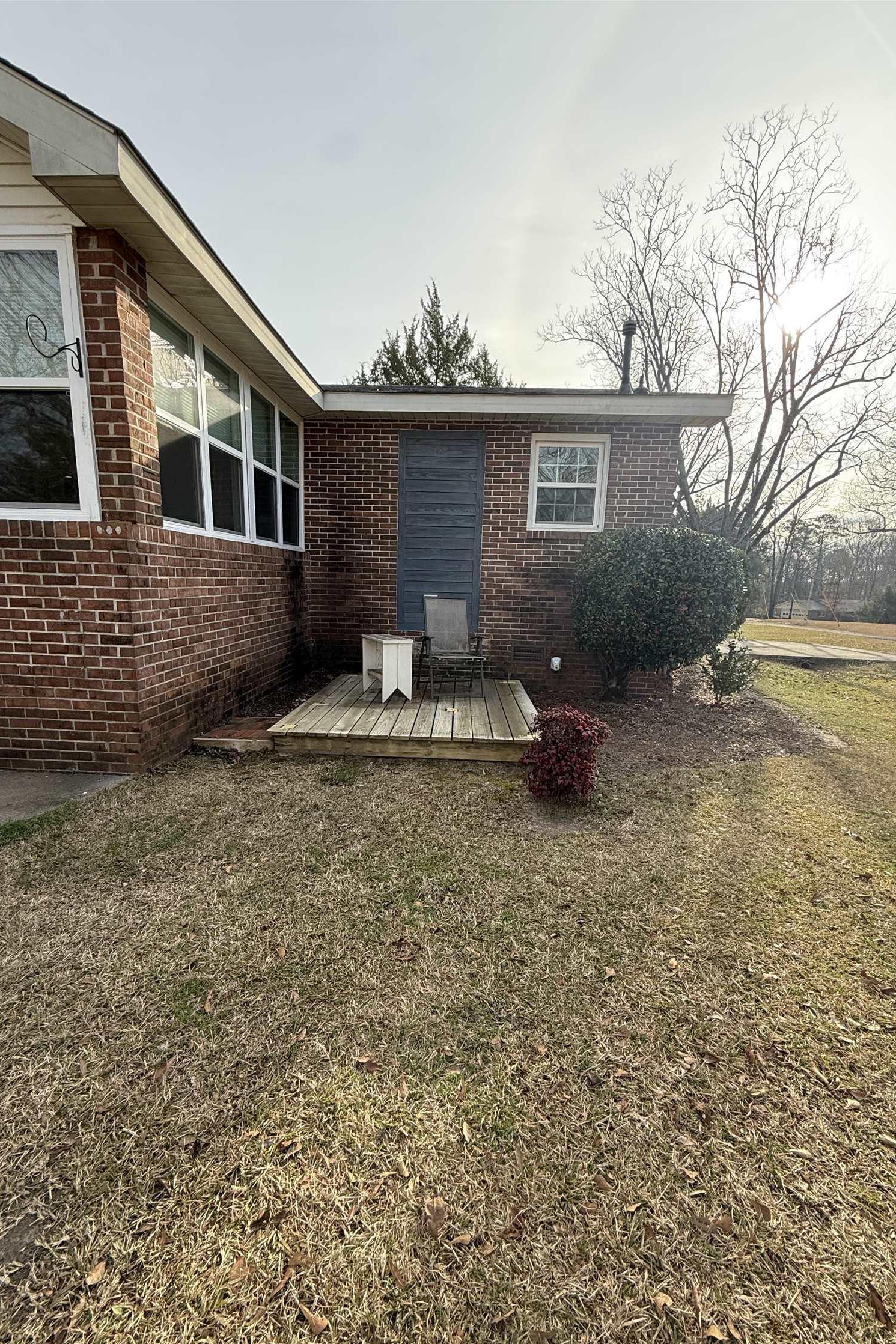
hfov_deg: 77.3
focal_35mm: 15
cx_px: 450
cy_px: 692
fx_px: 560
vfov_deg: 100.4
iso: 64
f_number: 2.2
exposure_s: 1/448
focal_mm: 2.22
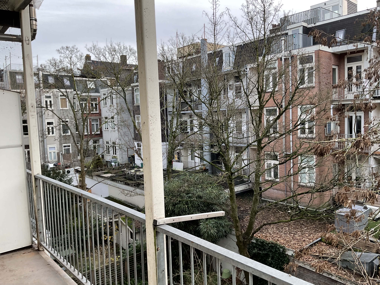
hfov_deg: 61.7
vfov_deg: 48.2
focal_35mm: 29
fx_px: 318
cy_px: 142
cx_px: 190
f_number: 1.8
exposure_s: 1/120
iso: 20
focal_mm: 3
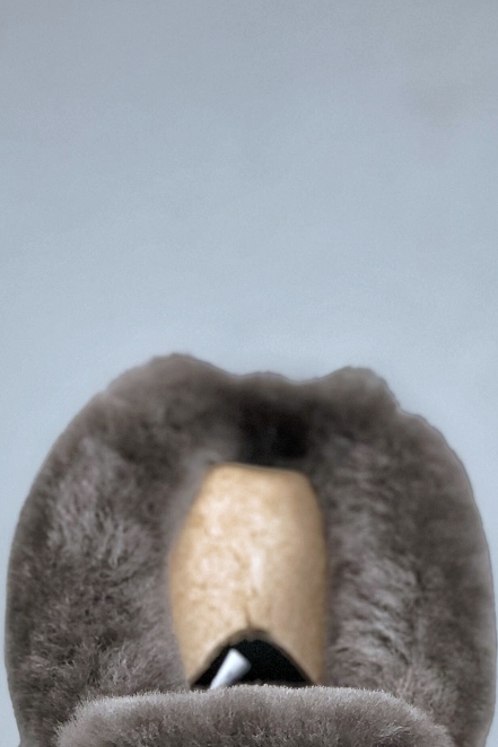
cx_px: 236
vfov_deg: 15.8
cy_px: 580
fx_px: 2678
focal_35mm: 129
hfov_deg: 10.6
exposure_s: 1/50
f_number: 2.8
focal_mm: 6.6
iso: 25
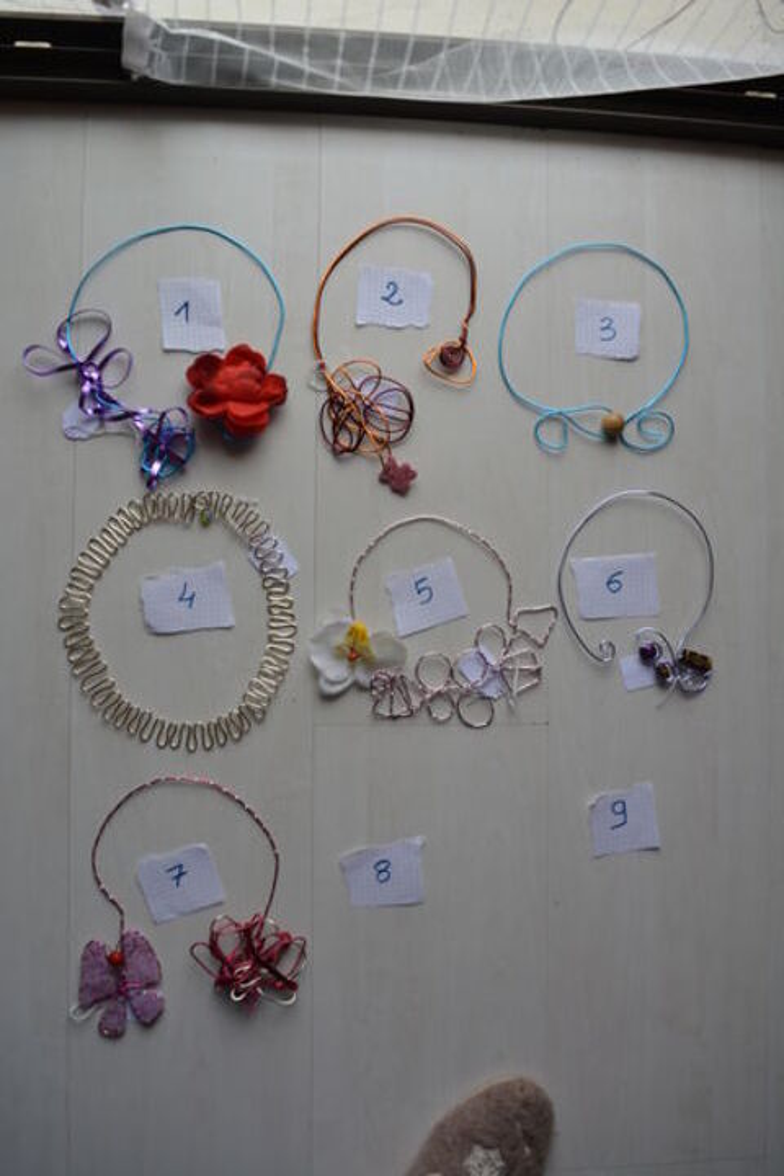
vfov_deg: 57.2
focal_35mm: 33
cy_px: 588
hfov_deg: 40.0
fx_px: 1078
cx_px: 392
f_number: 5.6
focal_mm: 22
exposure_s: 1/125
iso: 250
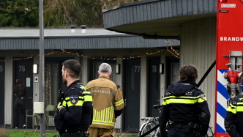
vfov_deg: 4.0
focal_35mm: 307
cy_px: 145
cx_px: 159
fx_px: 1979
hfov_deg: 7.0
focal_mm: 76
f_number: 6
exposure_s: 1/160
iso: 400
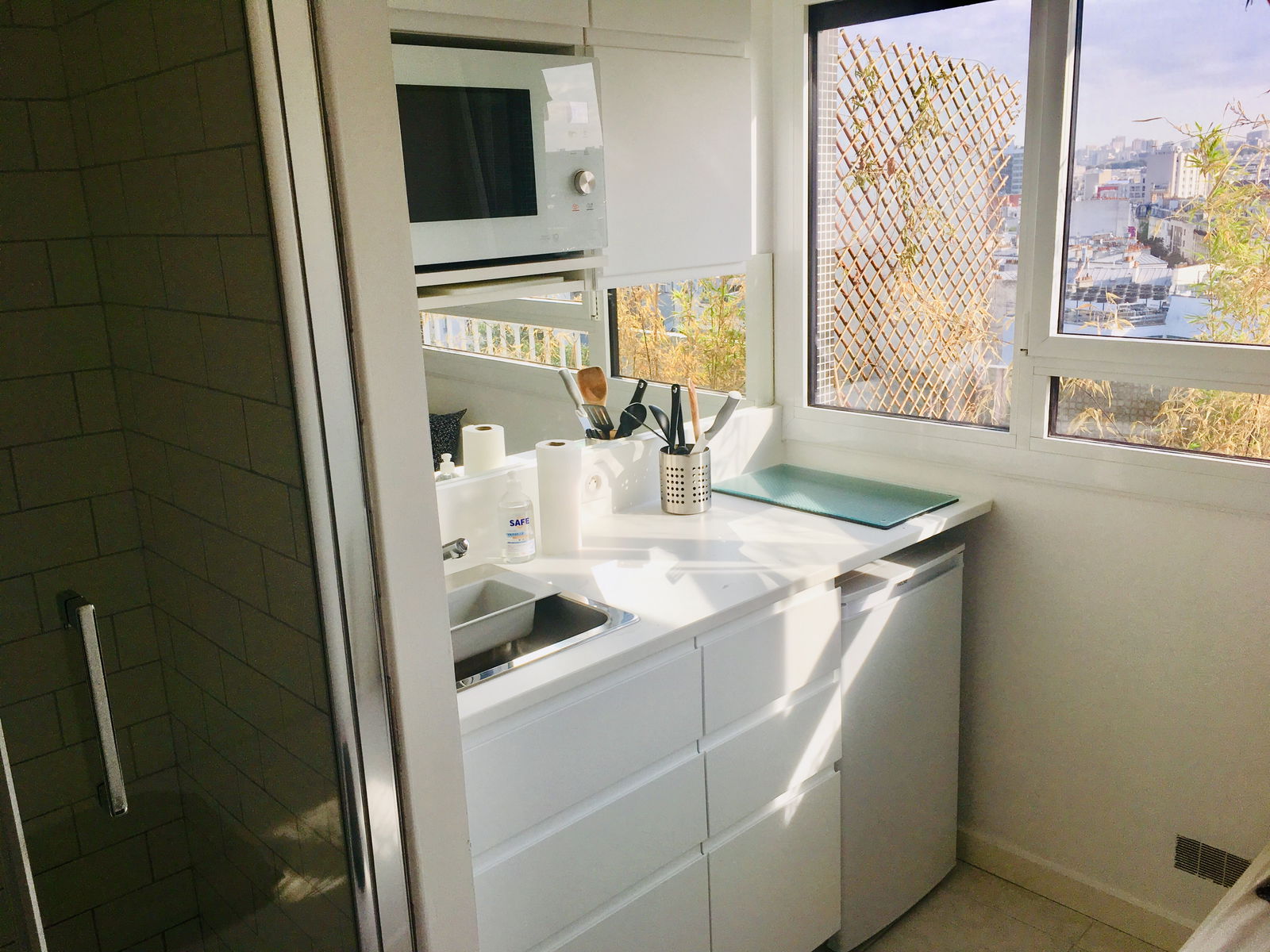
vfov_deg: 48.2
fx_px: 1064
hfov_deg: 61.7
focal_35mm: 29
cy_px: 476
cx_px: 635
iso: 25
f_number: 2.2
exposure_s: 1/450
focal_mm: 4.15
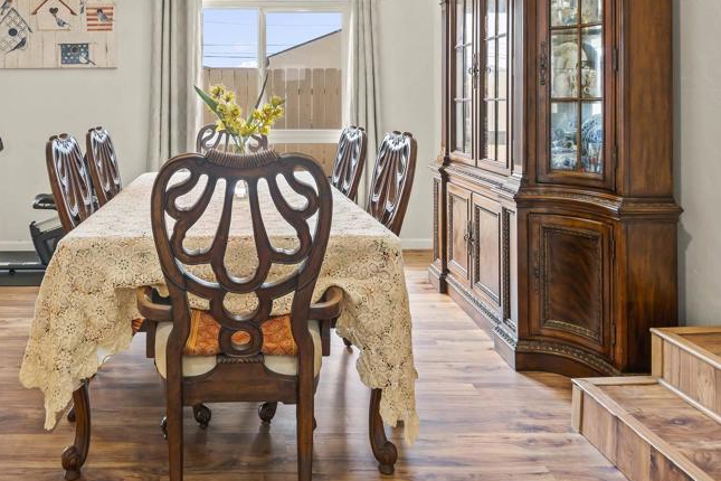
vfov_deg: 45.9
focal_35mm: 27
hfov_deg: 65.6
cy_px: 110
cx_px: 240
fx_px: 541
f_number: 7.1
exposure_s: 1/1.25
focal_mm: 17
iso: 320
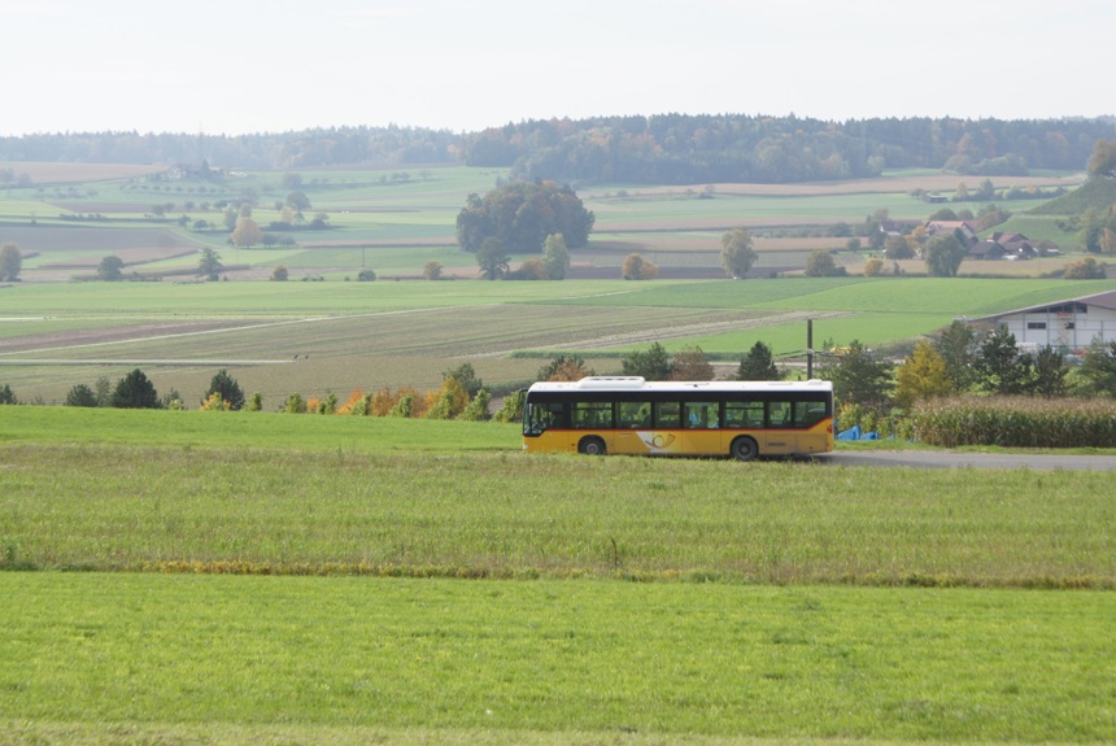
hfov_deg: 19.4
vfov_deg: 13.1
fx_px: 3258
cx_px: 558
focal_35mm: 105
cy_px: 373
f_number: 8
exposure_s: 1/250
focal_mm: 70
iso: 200
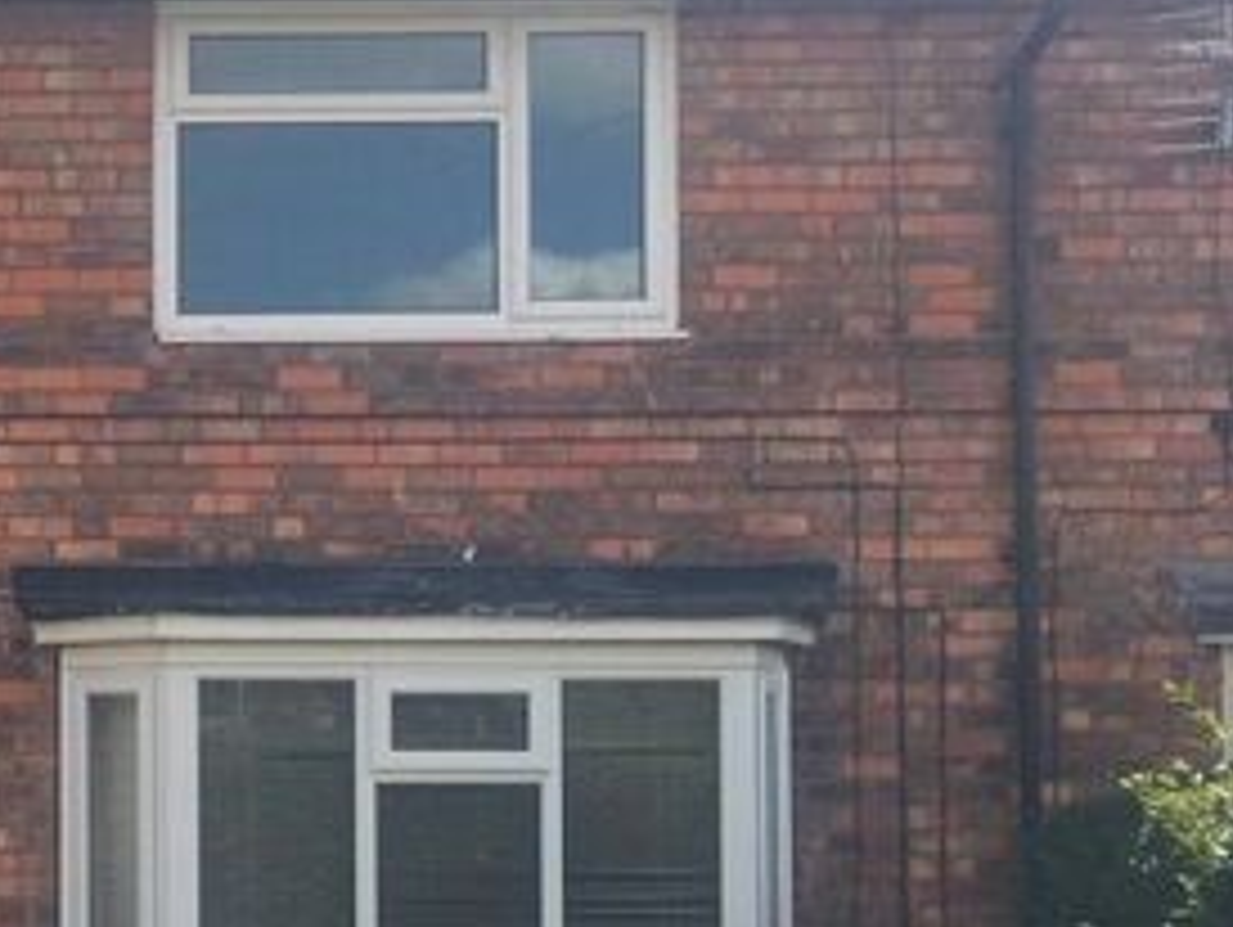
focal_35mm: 74
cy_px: 673
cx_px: -324
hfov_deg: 23.5
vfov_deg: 19.8
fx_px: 2638
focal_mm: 4.15
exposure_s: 1/2024
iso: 25
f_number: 2.2
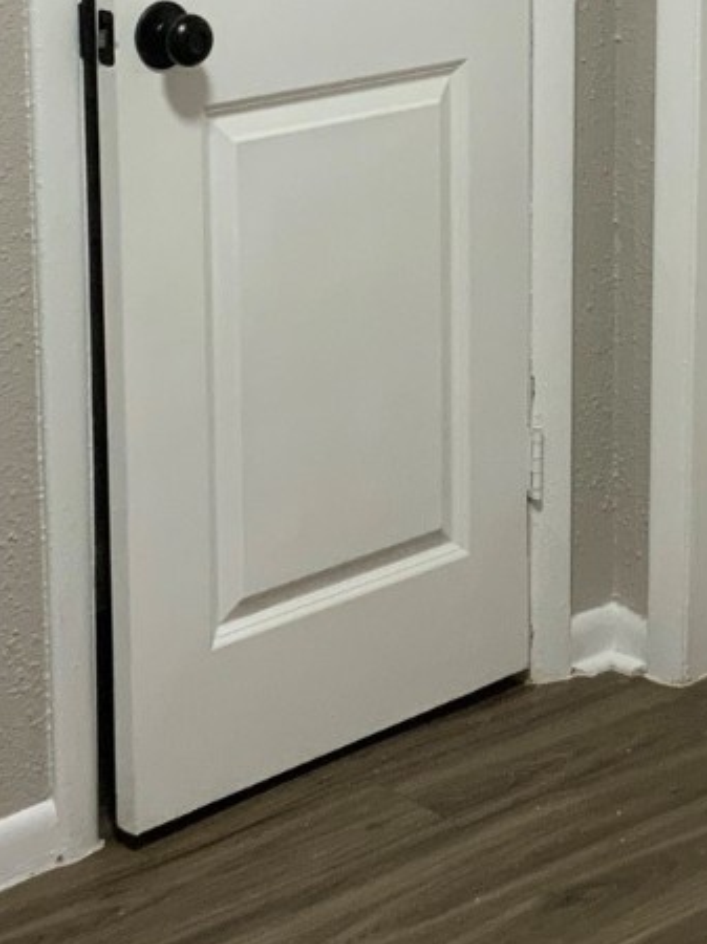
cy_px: 111
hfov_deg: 14.8
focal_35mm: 99
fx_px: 2699
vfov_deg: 19.5
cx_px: 634
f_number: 1.8
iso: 125
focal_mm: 3
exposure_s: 1/60
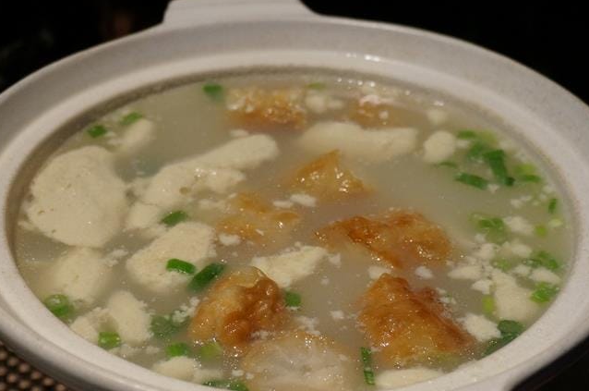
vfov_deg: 21.2
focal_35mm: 64
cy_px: 208
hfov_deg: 31.5
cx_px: 275
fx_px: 1045
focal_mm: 34
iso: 2000
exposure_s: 1/60
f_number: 5
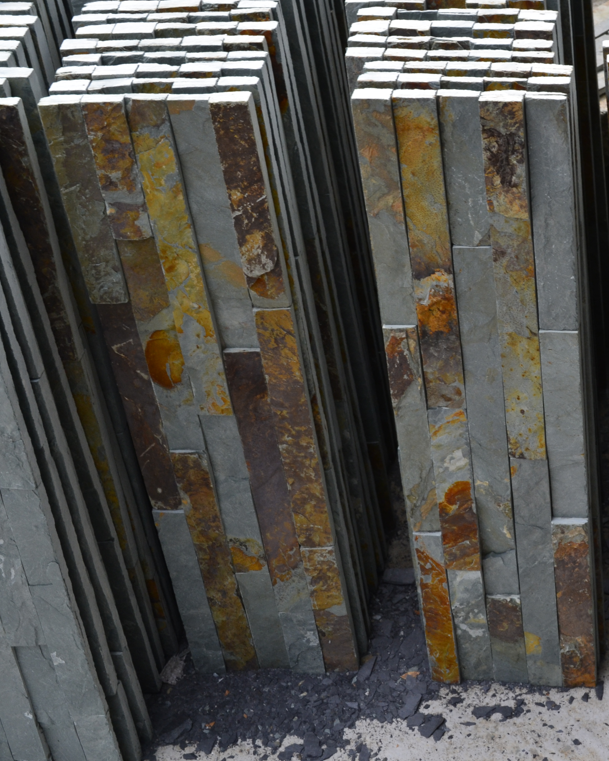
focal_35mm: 76
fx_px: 1712
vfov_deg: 25.1
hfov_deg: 19.6
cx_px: 615
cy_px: 344
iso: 400
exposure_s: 1/200
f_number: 10
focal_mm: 32
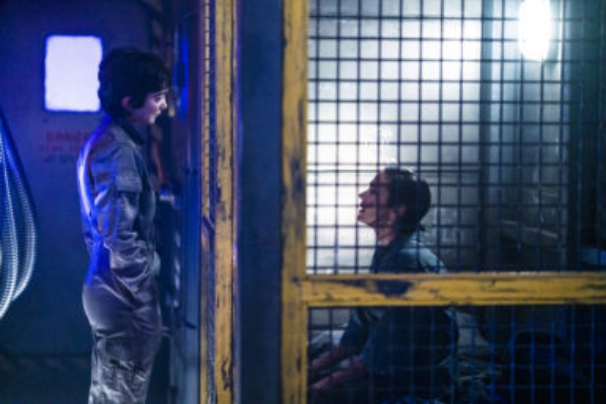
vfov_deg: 16.1
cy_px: 202
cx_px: 303
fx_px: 1431
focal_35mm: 85
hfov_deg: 23.9
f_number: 1.8
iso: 8000
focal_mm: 85
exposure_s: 1/60
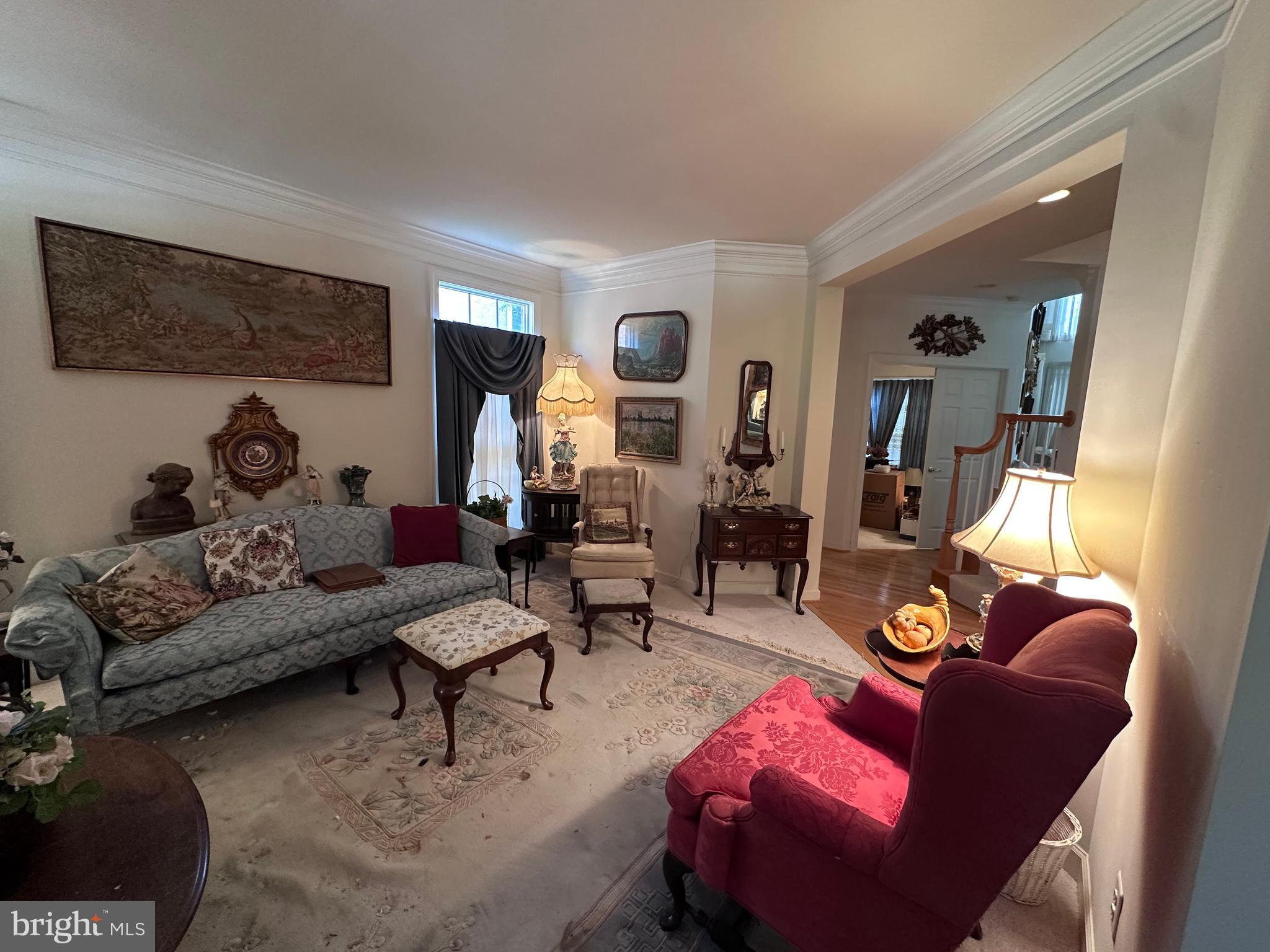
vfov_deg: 85.7
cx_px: 635
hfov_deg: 102.1
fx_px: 514
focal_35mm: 14
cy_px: 476
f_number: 2.2
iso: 400
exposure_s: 1/60
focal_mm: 2.22
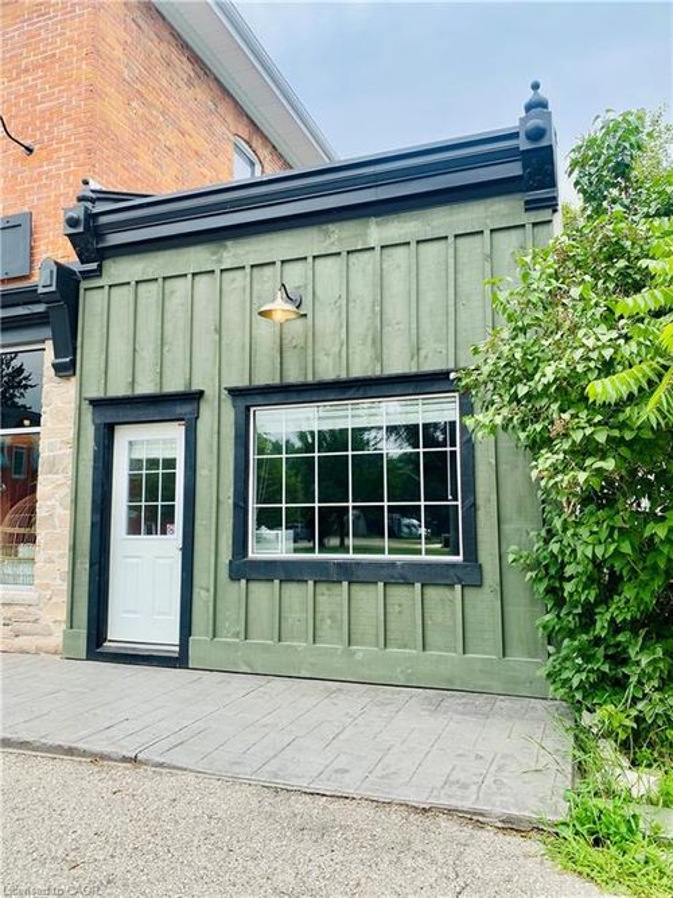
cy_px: 449
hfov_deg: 53.0
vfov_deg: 67.3
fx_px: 674
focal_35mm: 26
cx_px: 336
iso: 32
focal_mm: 4.25
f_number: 1.8
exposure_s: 1/752
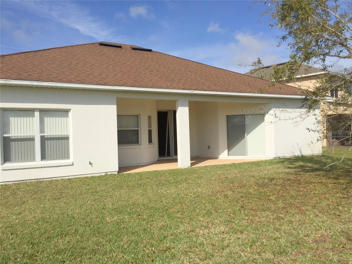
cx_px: 176
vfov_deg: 48.2
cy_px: 132
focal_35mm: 29
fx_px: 295
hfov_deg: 61.7
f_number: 2.2
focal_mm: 4.15
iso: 32
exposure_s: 1/5650
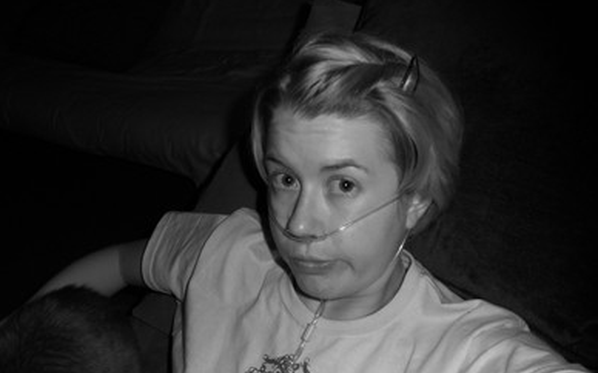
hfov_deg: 61.3
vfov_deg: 40.4
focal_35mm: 31
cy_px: 220
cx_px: 298
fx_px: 505
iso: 100
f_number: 3.4
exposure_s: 1/30
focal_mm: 5.2
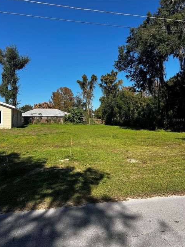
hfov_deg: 51.3
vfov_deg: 65.3
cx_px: 91
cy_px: 120
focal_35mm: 27
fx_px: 193
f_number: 1.5
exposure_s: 1/3165
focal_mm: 5.7
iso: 50
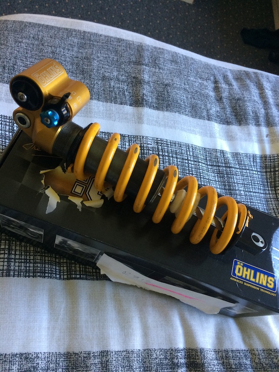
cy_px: 186
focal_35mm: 29
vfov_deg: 61.7
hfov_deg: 48.2
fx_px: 312
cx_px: 140
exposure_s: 1/33
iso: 200
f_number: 2.2
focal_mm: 4.15
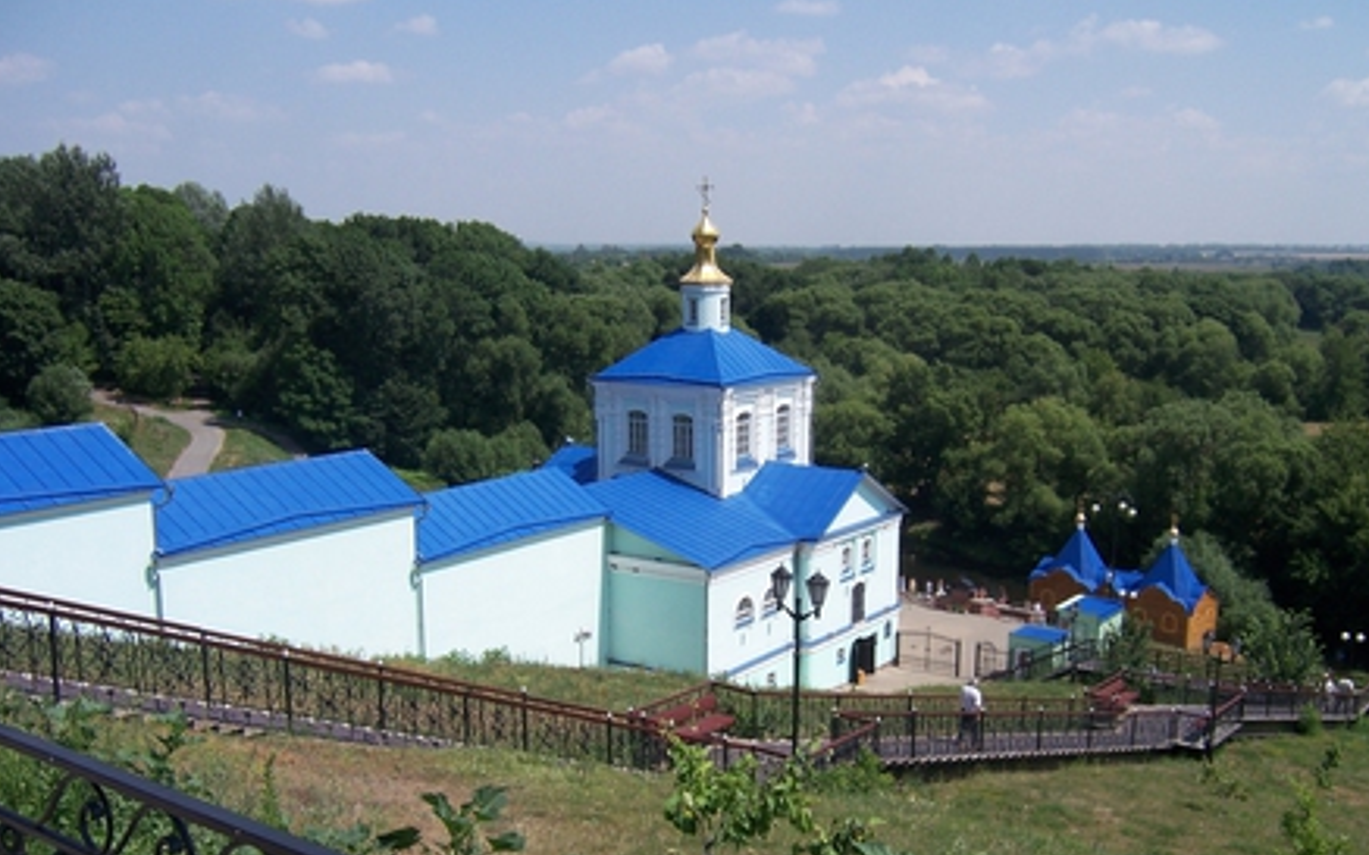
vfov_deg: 35.2
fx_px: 1343
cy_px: 520
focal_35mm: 36
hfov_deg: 54.0
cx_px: 674
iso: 80
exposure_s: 1/1000
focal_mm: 5.5
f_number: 4
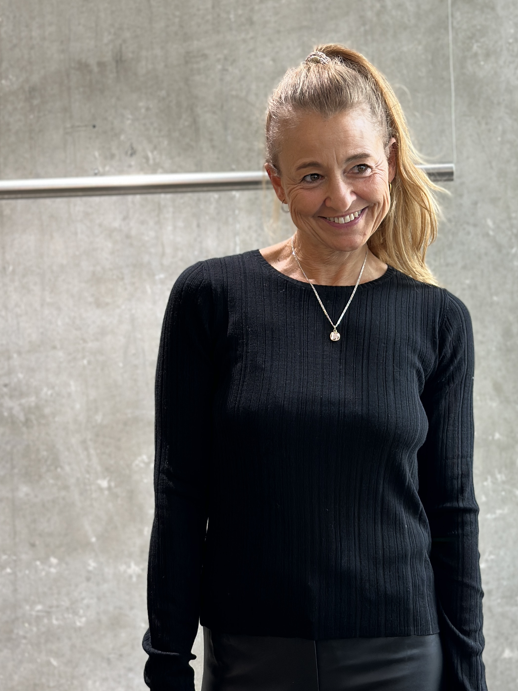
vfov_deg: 28.2
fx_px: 1377
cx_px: 287
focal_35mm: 69
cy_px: 351
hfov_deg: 21.3
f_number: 1.78
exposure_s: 1/50
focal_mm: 6.86
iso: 100
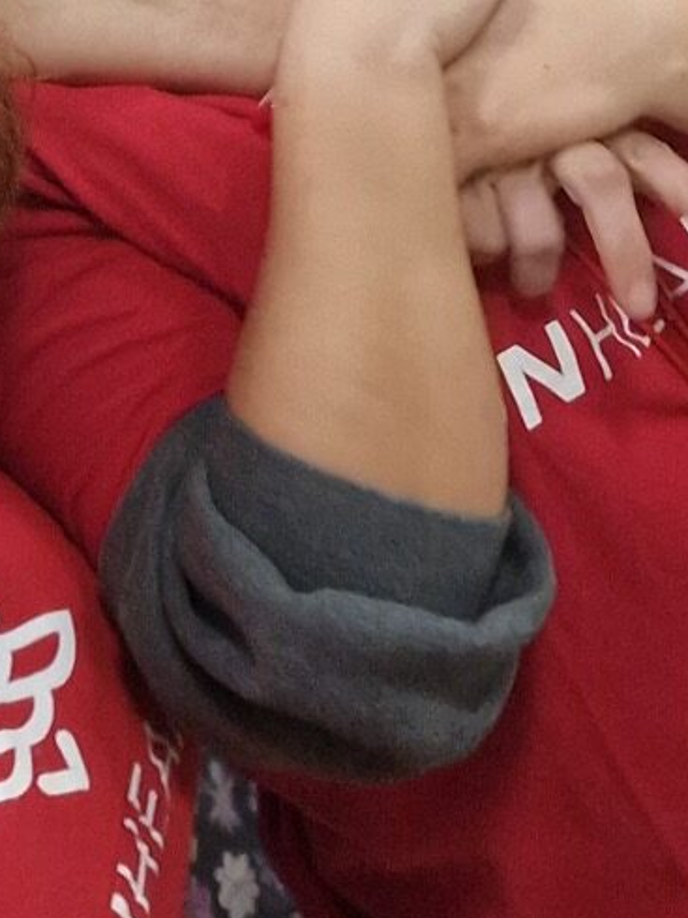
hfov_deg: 15.0
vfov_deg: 17.2
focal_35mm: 98
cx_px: 154
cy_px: -629
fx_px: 2599
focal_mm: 3.3
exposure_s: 1/50
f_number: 2.2
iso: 320
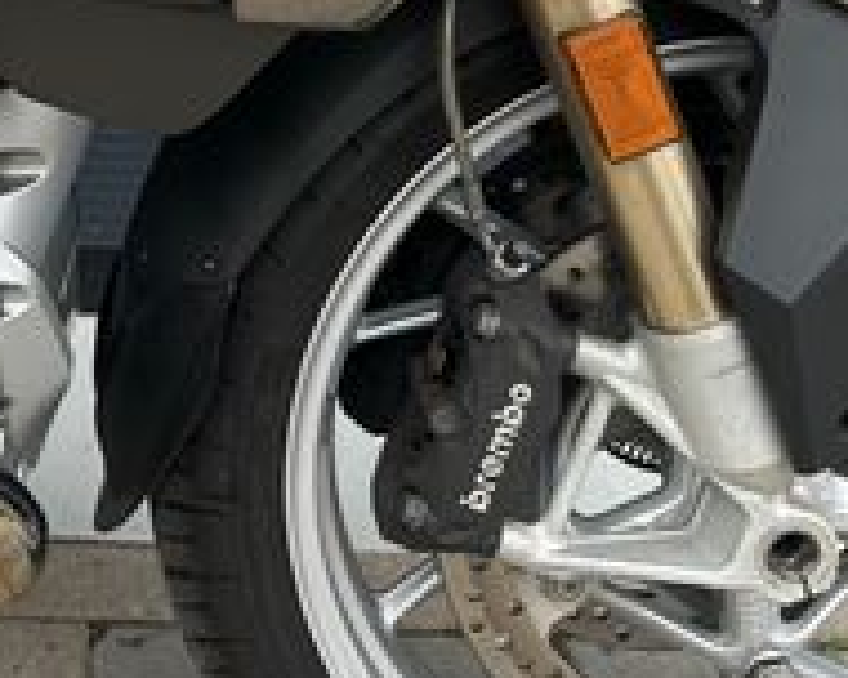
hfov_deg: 23.3
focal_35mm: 79
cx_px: 40
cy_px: -227
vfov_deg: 18.0
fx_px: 1983
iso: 64
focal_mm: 6.86
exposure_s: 1/220
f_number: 1.78
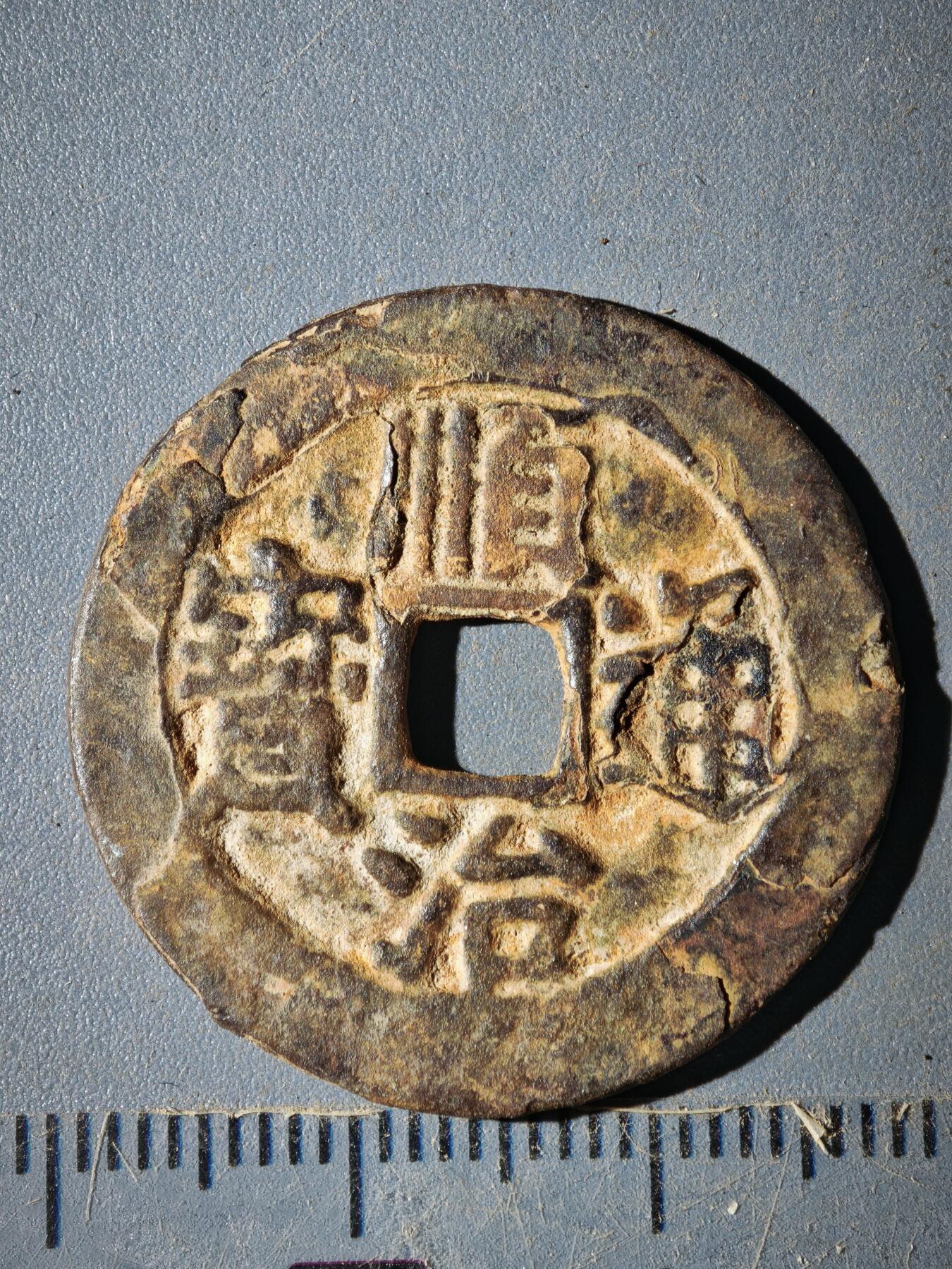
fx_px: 3264
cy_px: 634
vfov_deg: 22.0
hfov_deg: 16.6
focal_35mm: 89
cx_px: 476
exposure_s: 1/100
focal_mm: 9
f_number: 2
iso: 160
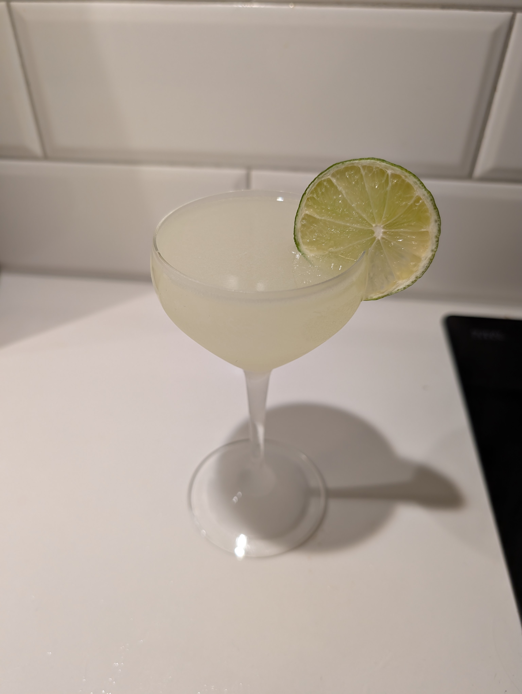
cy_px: 347
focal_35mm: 24
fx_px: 481
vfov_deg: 71.5
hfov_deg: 56.9
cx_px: 261
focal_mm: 6.9
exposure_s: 1/61
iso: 100
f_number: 1.68
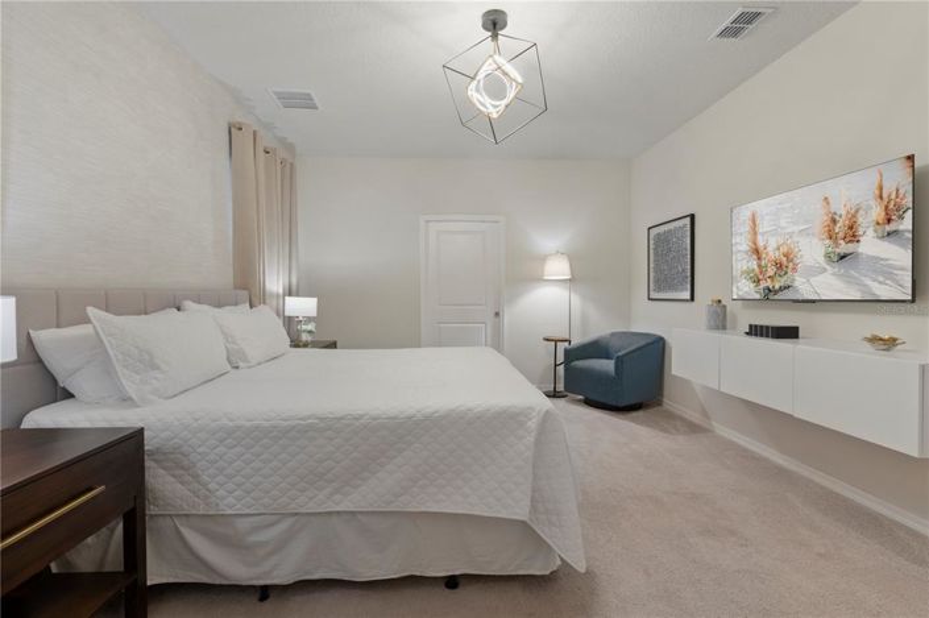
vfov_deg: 73.7
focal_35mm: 16
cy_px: 309
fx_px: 413
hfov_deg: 96.8
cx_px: 464
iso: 500
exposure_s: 1
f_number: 8
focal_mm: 16
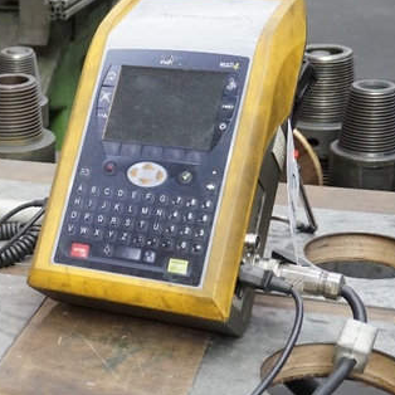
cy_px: 186
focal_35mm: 79
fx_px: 1020
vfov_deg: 21.9
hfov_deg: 20.9
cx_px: -39
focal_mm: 27
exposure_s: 1/100
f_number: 4.5
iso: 3200
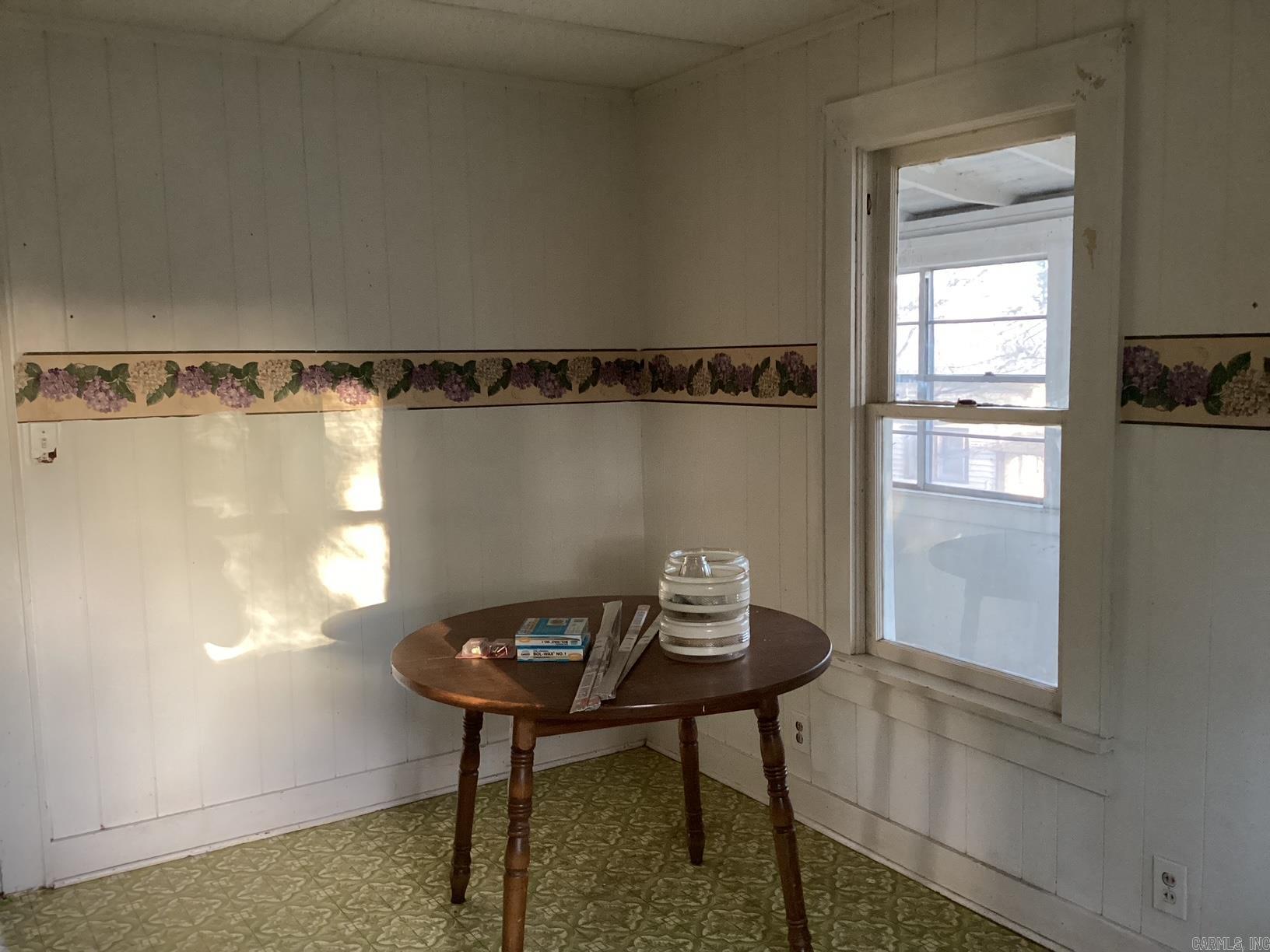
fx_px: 1137
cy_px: 476
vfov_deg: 45.4
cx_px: 635
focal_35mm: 31
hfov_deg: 58.4
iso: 320
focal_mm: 3.3
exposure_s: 1/60
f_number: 2.4
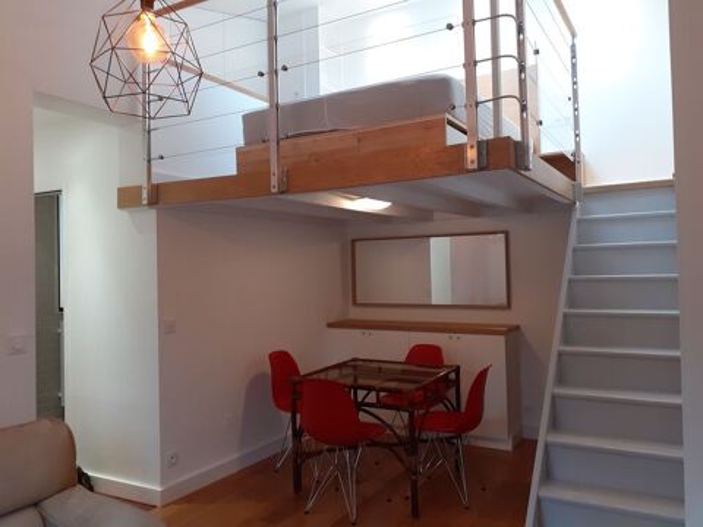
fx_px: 548
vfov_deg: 51.4
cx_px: 352
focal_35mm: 27
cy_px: 264
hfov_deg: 65.3
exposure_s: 1/50
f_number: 1.9
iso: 160
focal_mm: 3.6
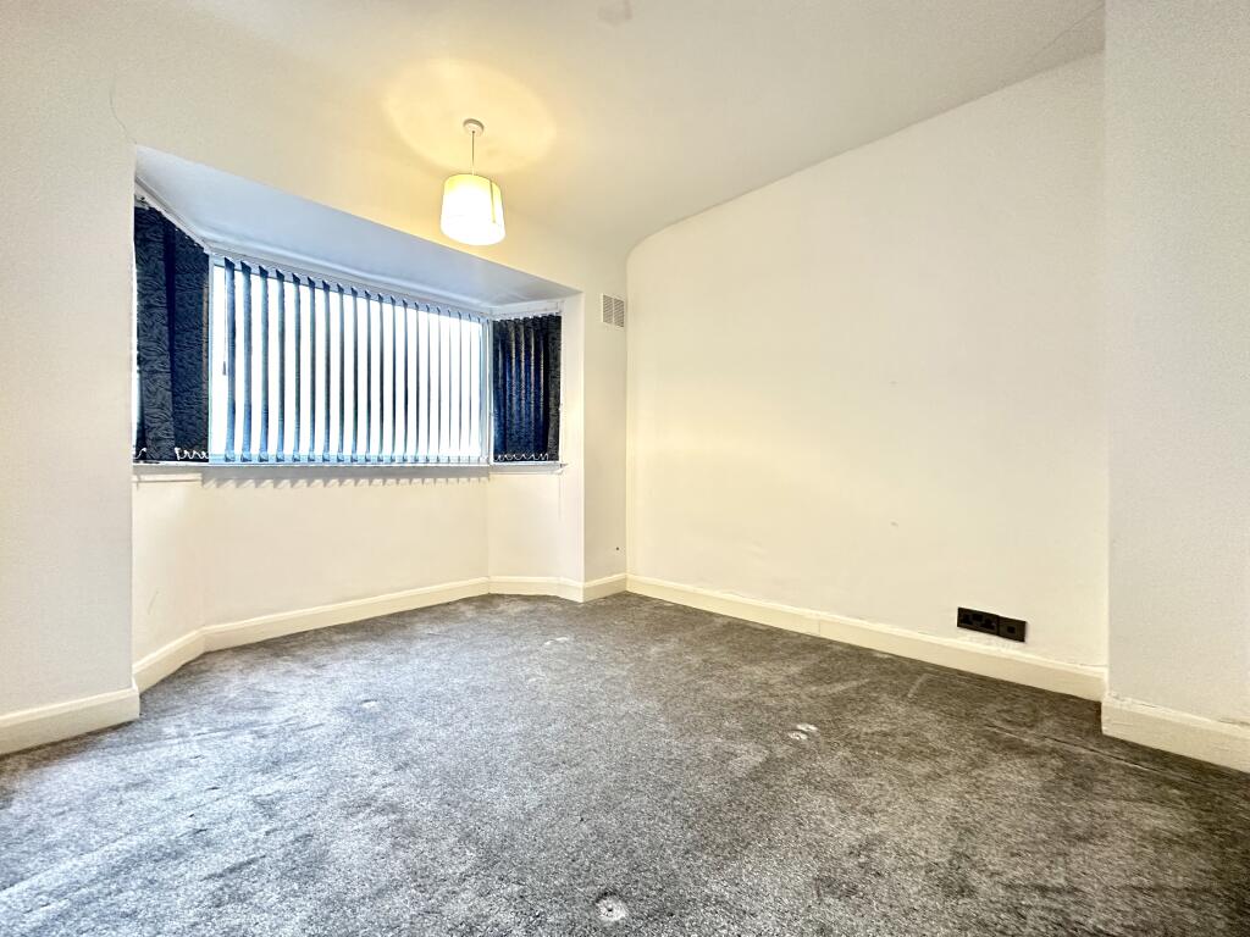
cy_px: 468
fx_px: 506
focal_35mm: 14
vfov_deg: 85.7
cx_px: 625
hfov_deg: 102.1
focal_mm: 2.22
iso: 500
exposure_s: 1/50
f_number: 2.2
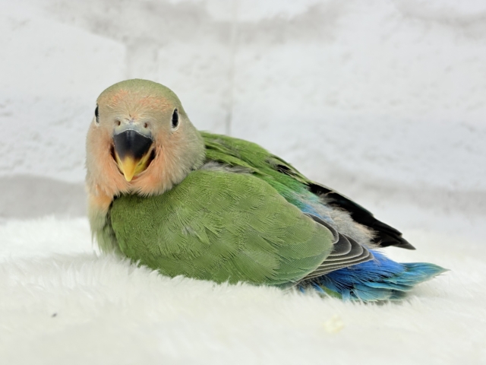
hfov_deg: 36.8
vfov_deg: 28.0
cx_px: 243
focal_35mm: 52
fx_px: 730
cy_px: 182
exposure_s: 1/100
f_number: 1.6
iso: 100
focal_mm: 5.96
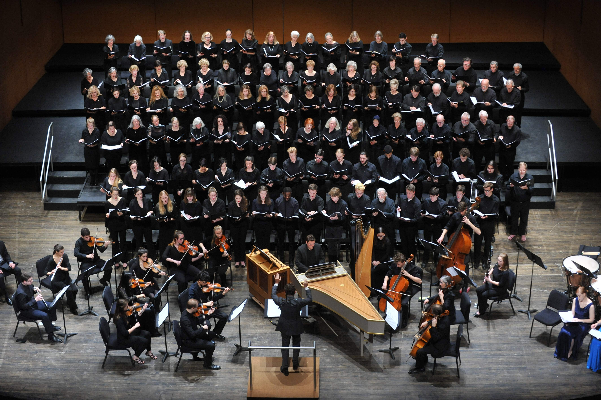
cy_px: 200
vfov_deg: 19.4
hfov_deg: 28.9
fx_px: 1168
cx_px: 300
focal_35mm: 70
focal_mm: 70
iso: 2000
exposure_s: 1/250
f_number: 4
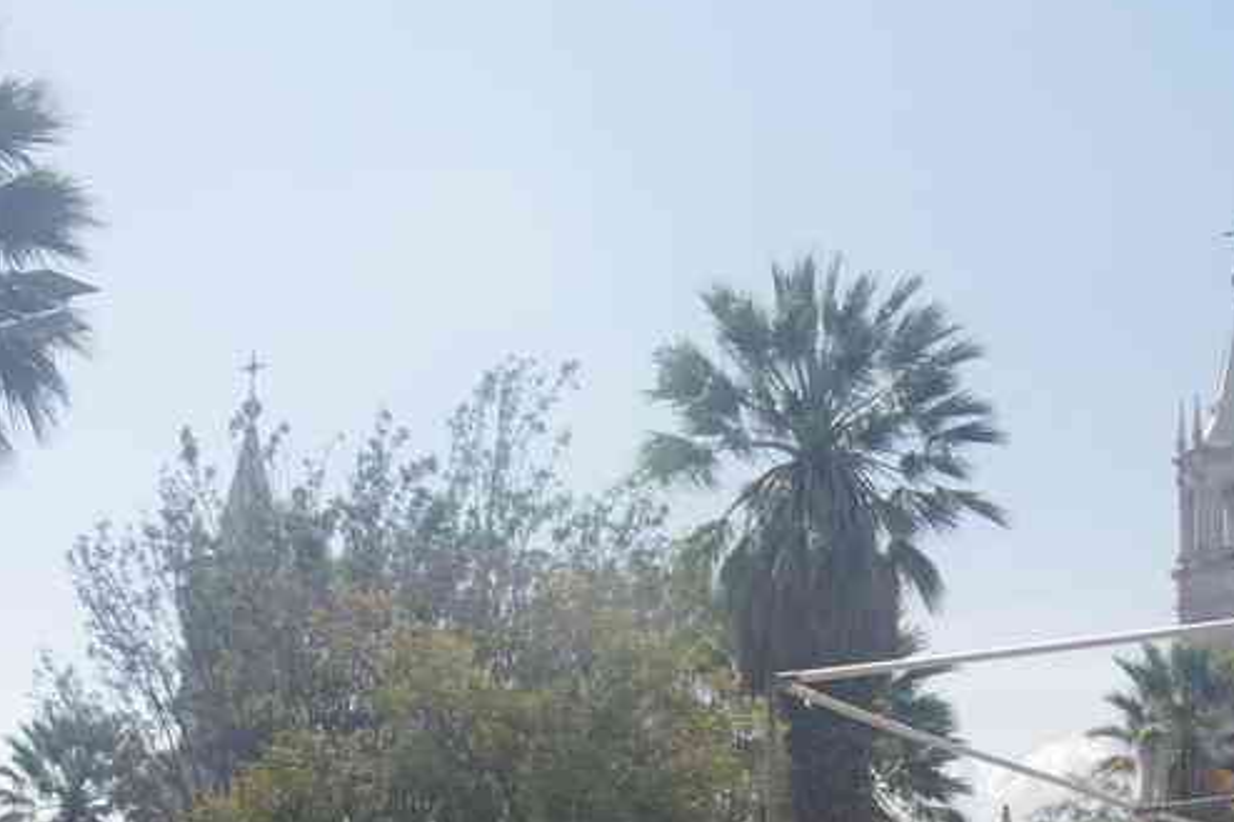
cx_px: 761
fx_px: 3221
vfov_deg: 14.3
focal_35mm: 94
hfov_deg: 21.6
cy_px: 802
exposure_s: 1/60
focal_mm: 31
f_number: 11
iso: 200
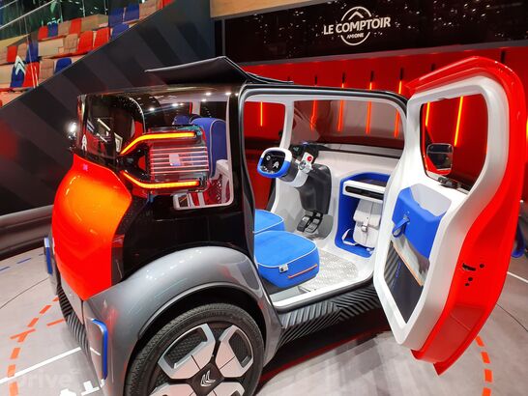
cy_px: 198
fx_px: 397
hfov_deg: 67.3
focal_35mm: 26
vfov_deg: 53.1
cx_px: 264
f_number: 2.4
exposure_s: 1/100
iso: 50
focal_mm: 4.32
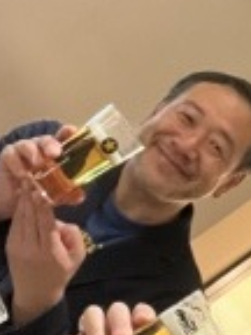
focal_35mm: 104
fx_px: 1005
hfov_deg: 13.9
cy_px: 119
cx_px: 294
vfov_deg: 18.9
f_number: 2.2
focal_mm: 2.71
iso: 1250
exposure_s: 1/15
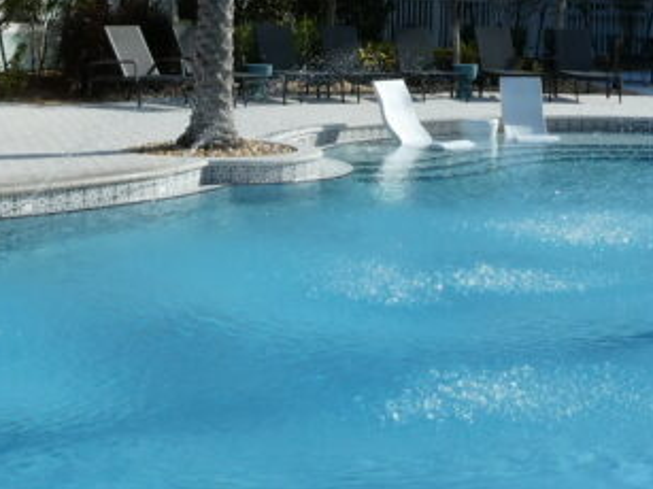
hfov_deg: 24.3
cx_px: 453
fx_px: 1509
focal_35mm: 80
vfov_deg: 17.9
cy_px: -21
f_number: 3.3
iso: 80
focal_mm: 4.3
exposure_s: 1/1000
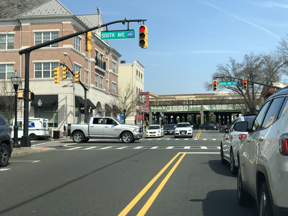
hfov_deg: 36.8
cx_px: 144
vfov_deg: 28.0
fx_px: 433
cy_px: 108
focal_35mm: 52
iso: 16
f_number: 2.4
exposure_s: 1/867
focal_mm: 6
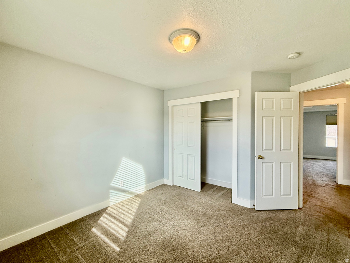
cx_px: 175
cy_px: 132
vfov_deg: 85.7
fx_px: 142
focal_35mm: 14
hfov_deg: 102.1
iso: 100
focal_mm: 2.22
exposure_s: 1/120
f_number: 2.2
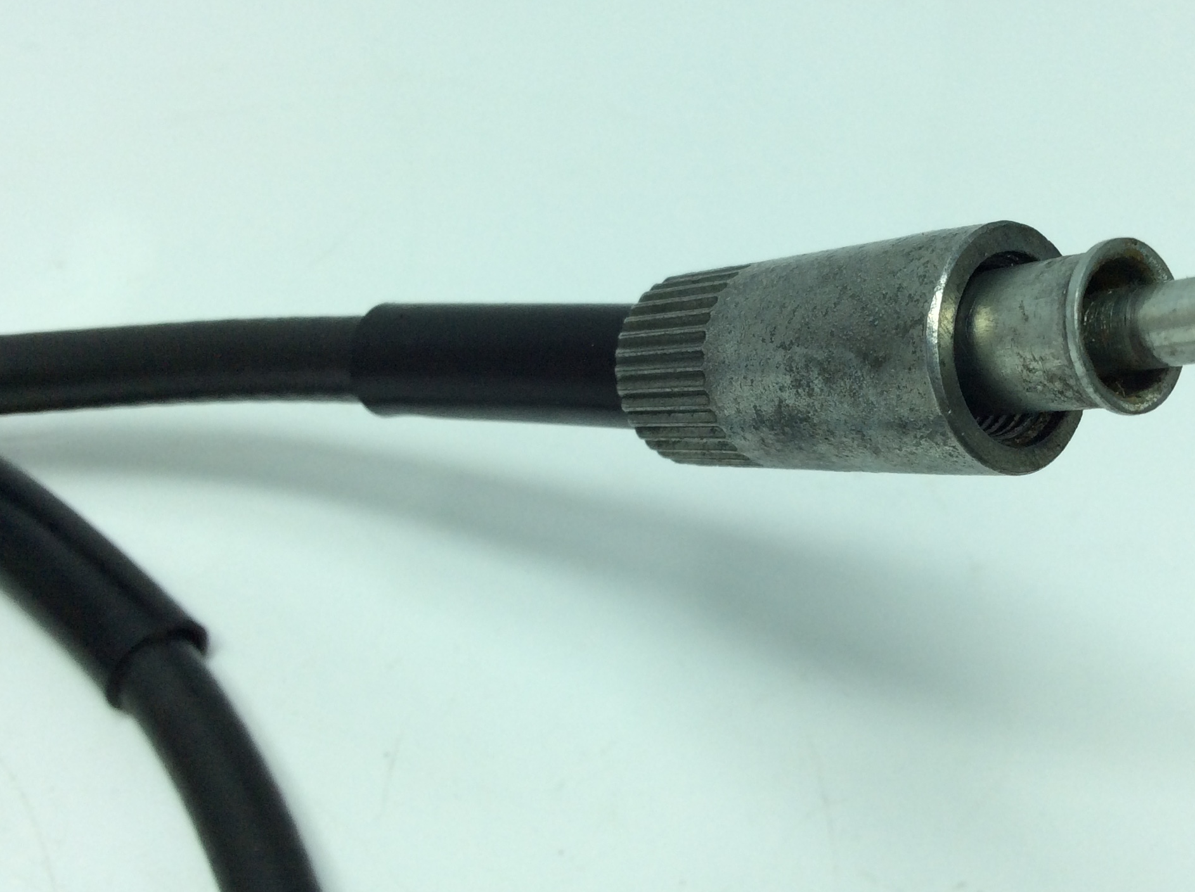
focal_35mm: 44
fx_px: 1517
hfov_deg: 42.7
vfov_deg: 32.7
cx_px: 735
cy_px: 367
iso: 32
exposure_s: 1/515
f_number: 2.4
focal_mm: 3.3
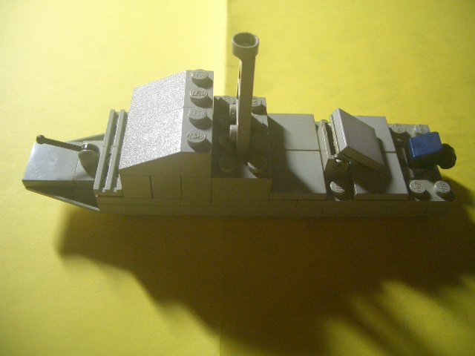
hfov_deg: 52.6
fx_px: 480
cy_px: 178
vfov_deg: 40.7
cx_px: 238
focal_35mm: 35
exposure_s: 1/40
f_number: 2.6
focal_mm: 5.8
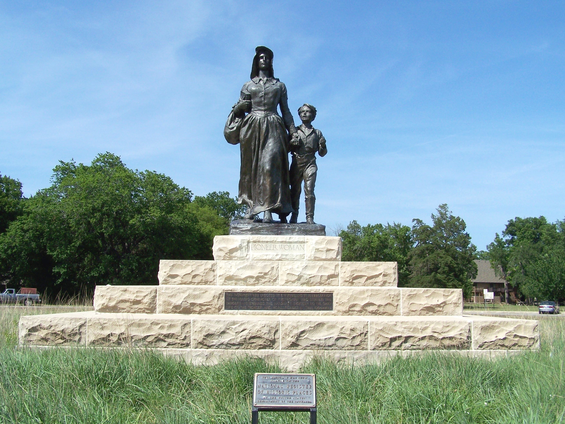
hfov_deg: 49.0
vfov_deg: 37.7
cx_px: 282
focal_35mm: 38
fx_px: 620
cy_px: 212
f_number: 5.6
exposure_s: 1/750
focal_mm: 6.3
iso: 80
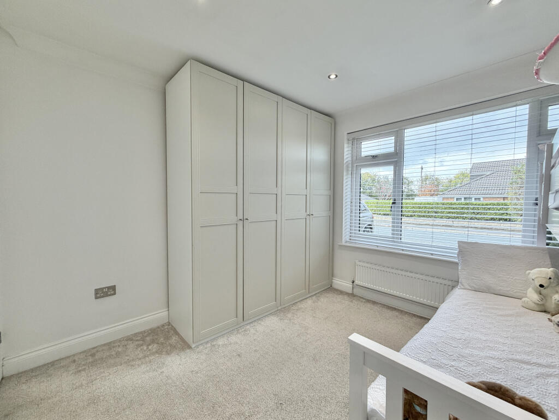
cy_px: 210
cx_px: 280
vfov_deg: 85.7
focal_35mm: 14
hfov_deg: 102.1
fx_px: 226
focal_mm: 2.22
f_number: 2.2
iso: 100
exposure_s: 1/100
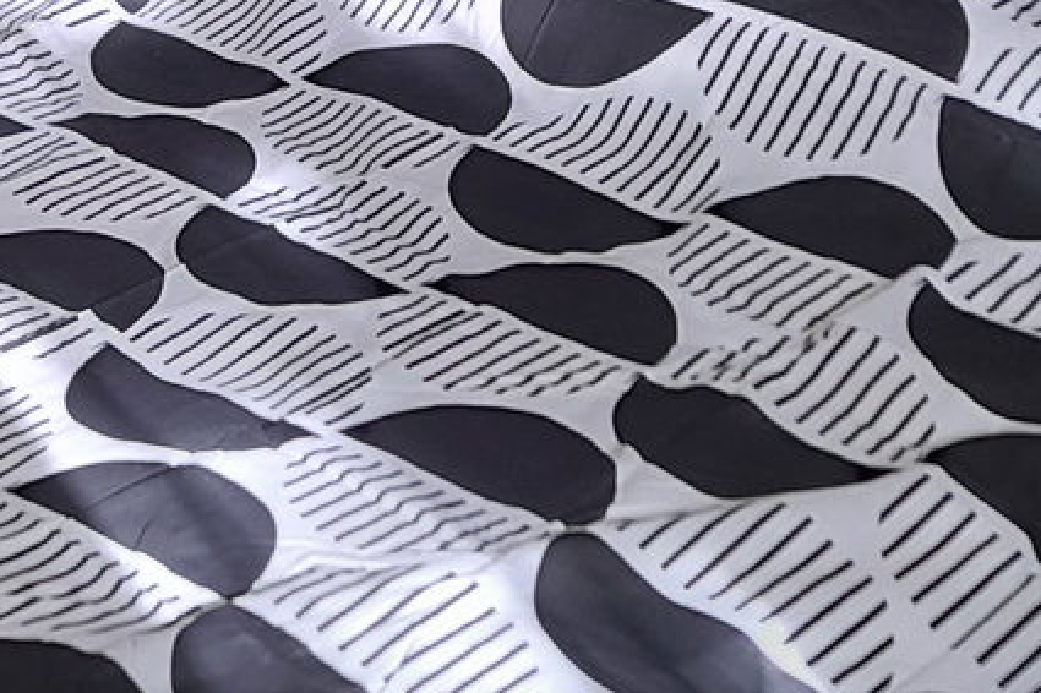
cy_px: -402
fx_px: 2833
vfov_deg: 13.1
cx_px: 69
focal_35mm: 98
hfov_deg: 20.3
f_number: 2
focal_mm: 4.6
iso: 40
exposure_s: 1/50
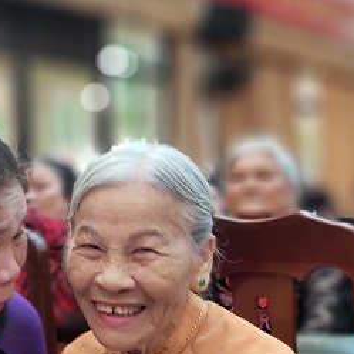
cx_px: -18
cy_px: 175
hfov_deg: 23.1
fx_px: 821
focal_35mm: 71
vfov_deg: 24.3
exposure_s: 1/33
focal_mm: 4.71
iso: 119
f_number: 1.7
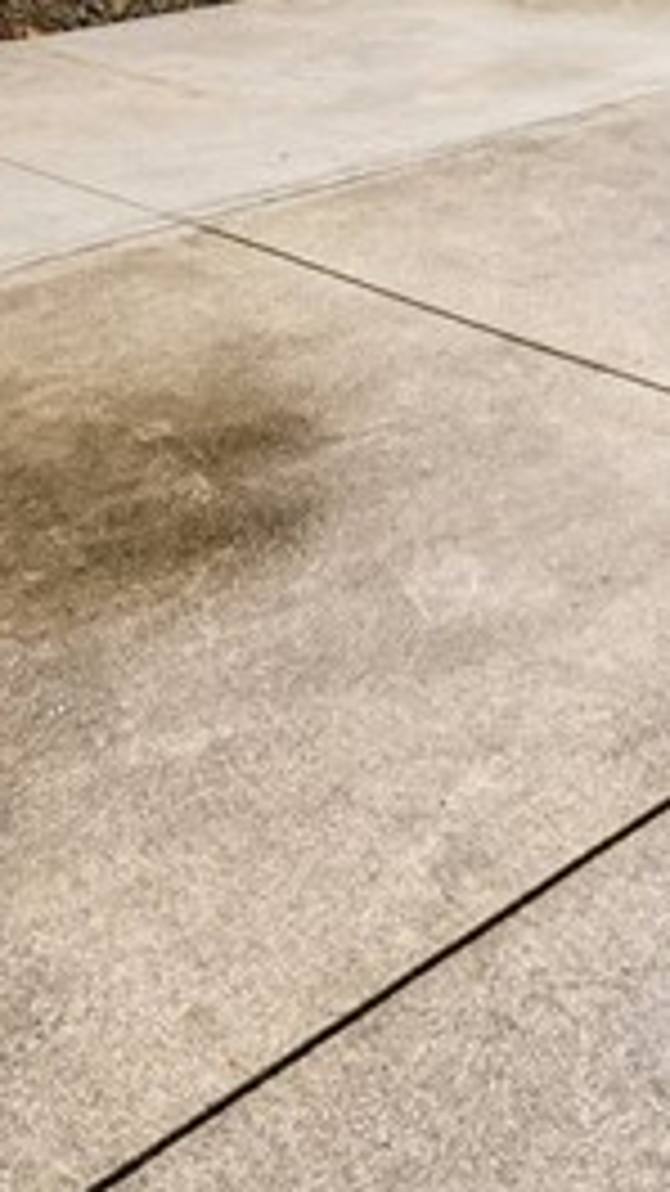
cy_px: -394
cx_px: 648
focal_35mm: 60
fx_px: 1896
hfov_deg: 19.5
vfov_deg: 28.2
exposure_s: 1/25
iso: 200
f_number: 8
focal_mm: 14
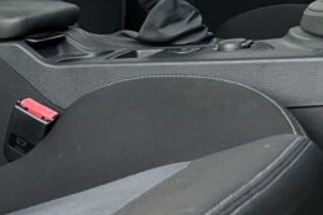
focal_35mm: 83
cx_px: -105
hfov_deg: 21.9
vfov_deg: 16.1
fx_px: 745
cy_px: -2
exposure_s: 1/60
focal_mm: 5.7
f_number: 1.5
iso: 200
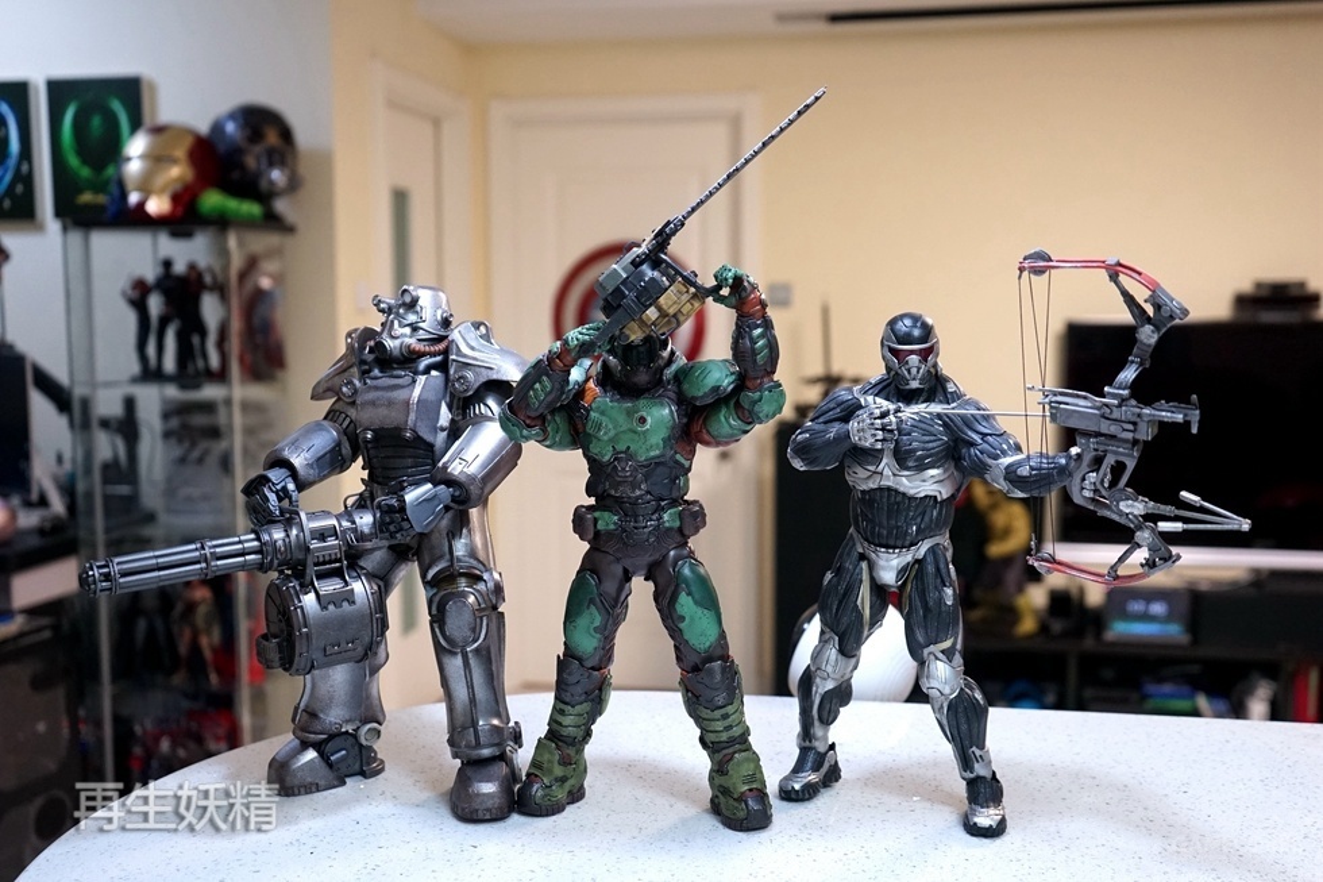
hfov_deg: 53.1
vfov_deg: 36.9
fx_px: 1323
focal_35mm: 36
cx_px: 662
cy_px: 441
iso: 1250
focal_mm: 36
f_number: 4
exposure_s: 1/60
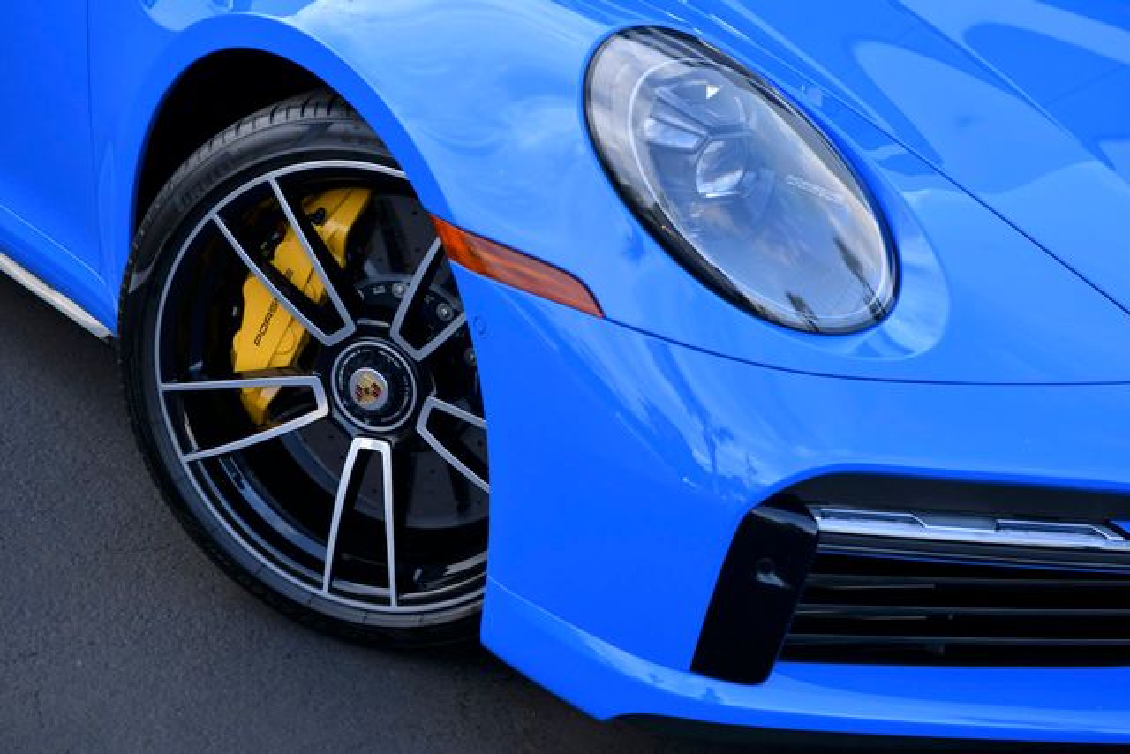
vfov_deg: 19.5
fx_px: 2198
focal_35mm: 70
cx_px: 565
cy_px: 377
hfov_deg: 28.8
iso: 400
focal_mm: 70
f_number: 6.3
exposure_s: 1/200
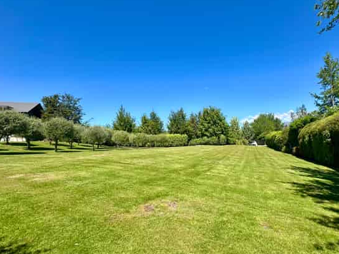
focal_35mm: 17
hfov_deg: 90.1
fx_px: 166
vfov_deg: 74.5
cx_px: 200
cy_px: 140
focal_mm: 2.22
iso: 40
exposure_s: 1/1304
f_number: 2.2
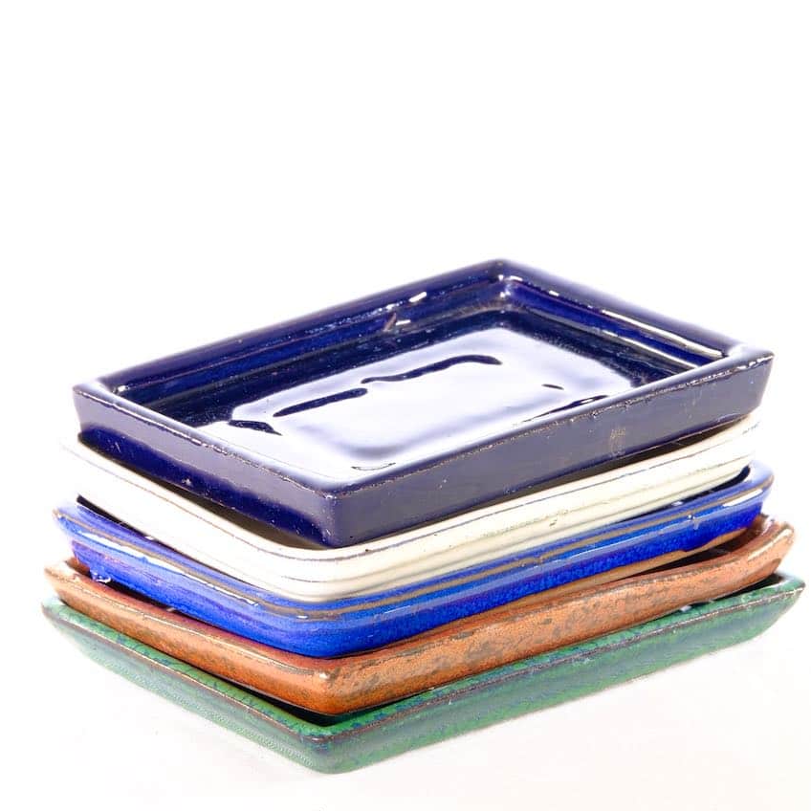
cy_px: 353
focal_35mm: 195
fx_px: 5169
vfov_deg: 9.0
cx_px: 406
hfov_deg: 9.0
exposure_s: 1/10
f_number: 10
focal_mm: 101.2
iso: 500
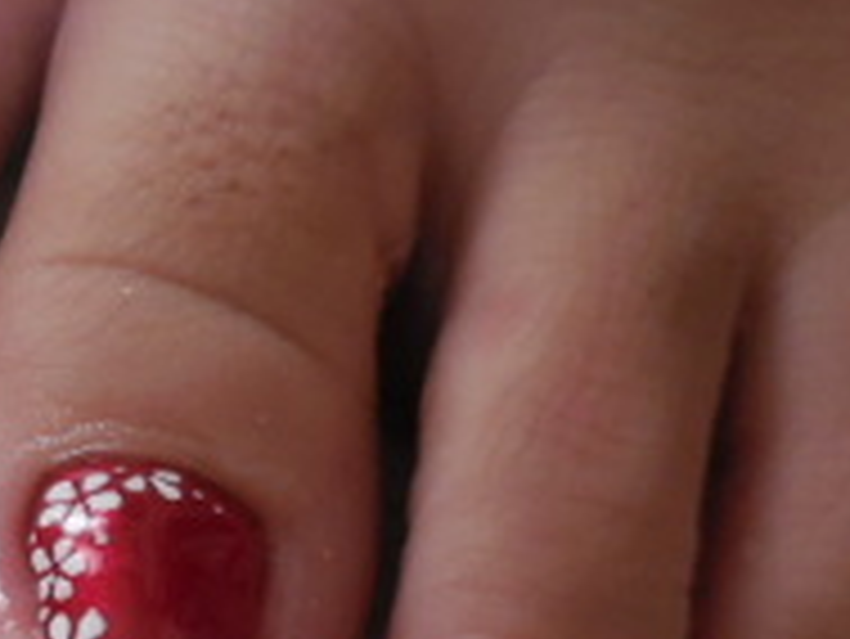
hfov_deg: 27.5
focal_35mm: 66
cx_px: -27
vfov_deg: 22.0
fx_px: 1622
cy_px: 506
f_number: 3.3
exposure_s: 1/30
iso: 400
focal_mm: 4.5
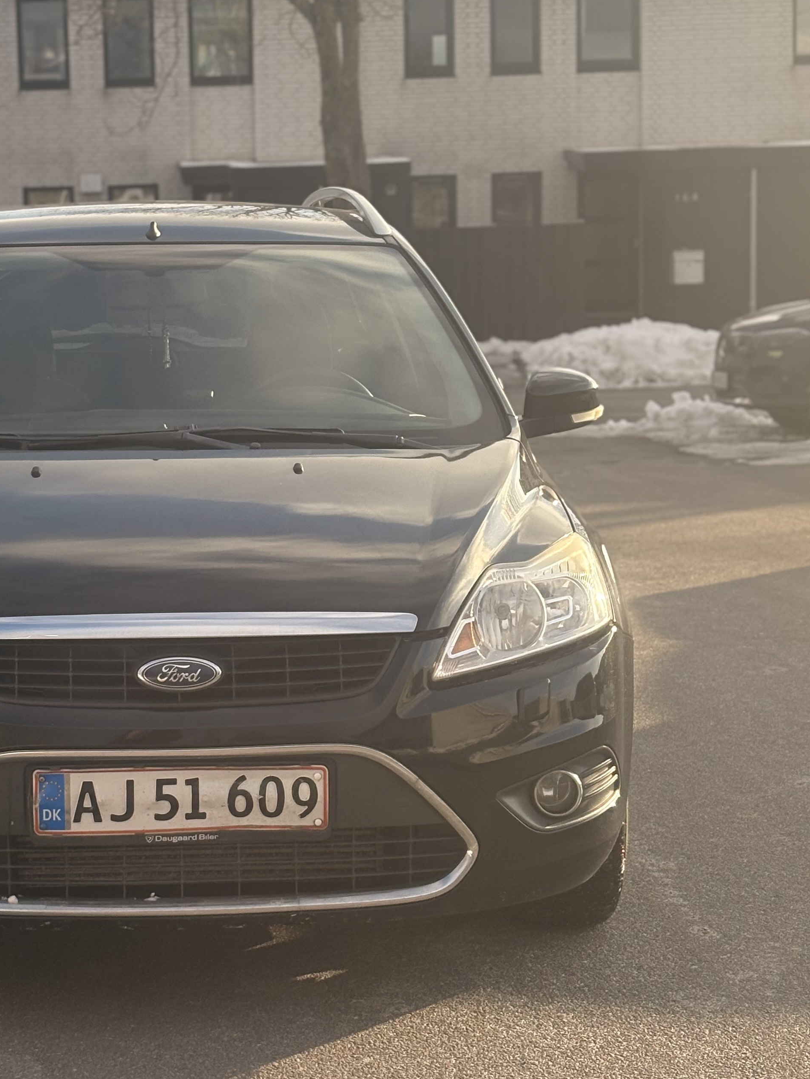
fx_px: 2589
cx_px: 173
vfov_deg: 23.6
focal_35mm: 83
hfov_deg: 17.6
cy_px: 522
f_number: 1.6
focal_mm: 5.96
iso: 40
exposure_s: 1/1957
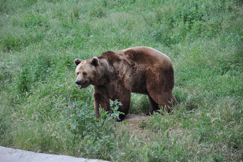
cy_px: 81
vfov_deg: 8.7
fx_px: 1062
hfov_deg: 13.1
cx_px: 122
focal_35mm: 158
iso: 720
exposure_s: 1/250
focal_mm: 105
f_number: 5.6
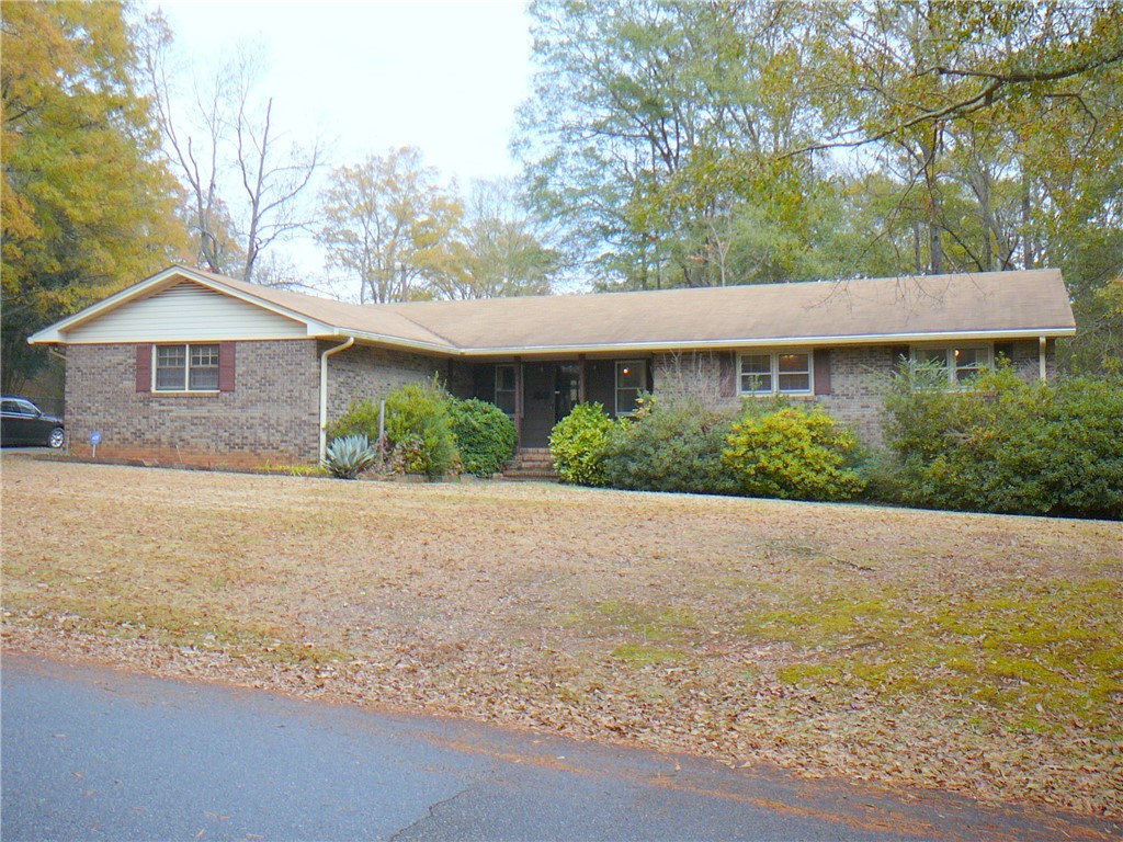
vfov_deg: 40.7
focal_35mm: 35
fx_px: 1135
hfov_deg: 52.6
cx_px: 562
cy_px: 421
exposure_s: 1/100
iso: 80
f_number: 2.8
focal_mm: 5.2
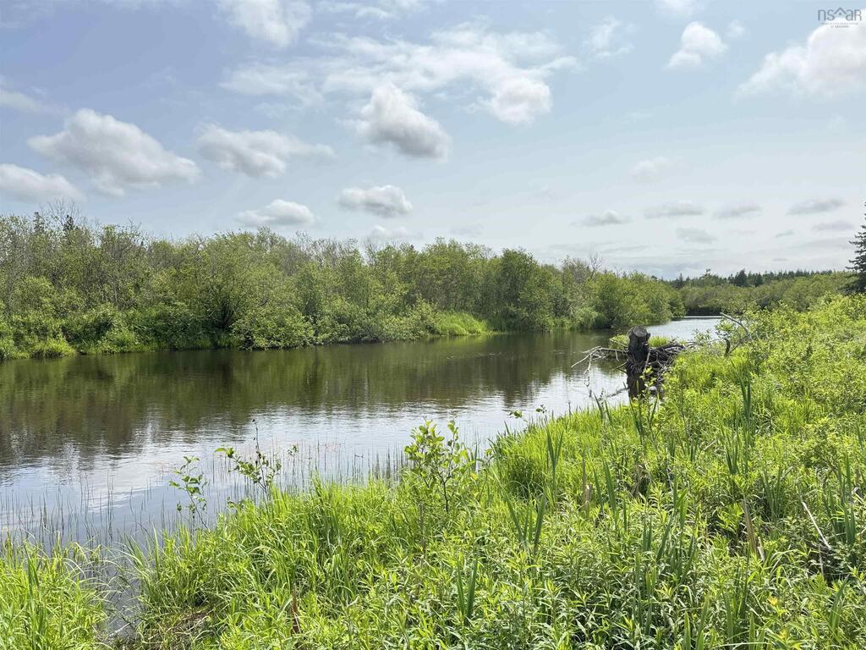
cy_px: 325
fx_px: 600
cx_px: 433
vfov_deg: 56.8
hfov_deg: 71.6
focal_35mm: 24
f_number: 1.78
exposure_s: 1/3413
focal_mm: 6.76
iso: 80
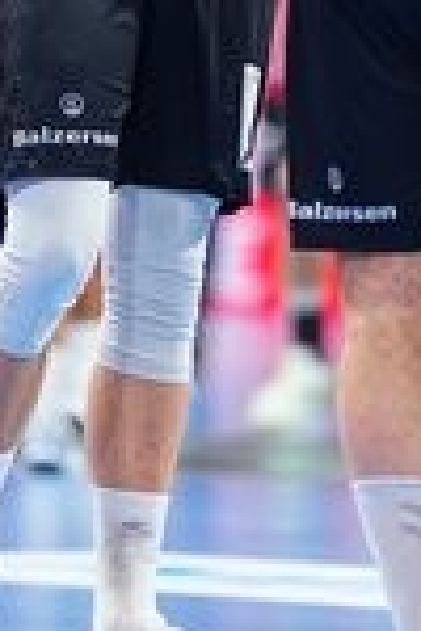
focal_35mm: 539
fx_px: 9454
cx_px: 156
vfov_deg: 3.8
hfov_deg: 2.6
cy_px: -84
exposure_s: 1/1600
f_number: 1.8
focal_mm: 135
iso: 1000
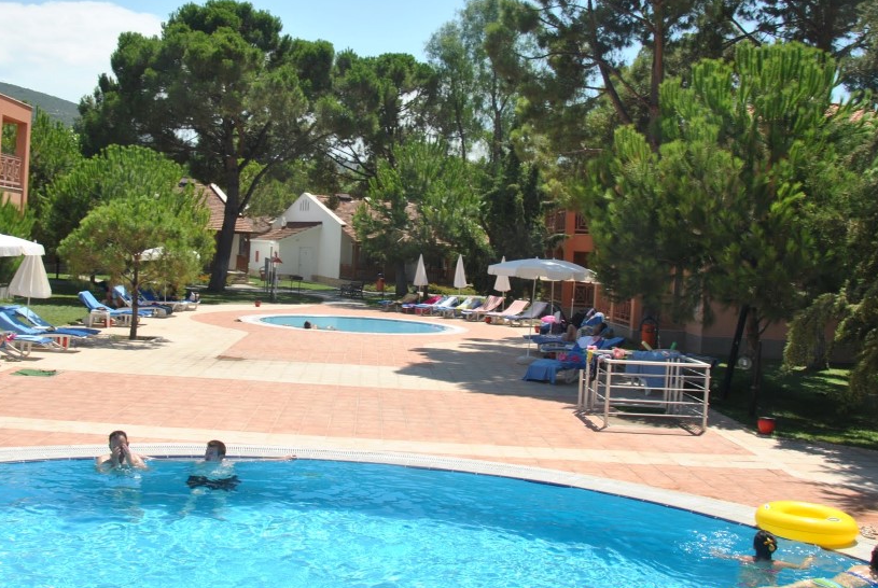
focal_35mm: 38
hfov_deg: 50.4
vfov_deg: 35.1
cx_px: 366
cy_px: 255
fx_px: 928
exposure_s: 1/200
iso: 100
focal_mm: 18
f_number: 9
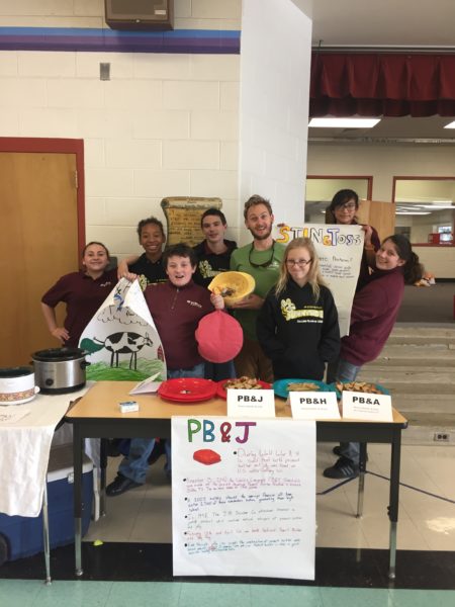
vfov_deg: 61.7
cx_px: 228
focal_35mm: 29
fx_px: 508
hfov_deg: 48.2
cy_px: 304
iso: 80
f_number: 2.2
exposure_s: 1/30
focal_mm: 4.15
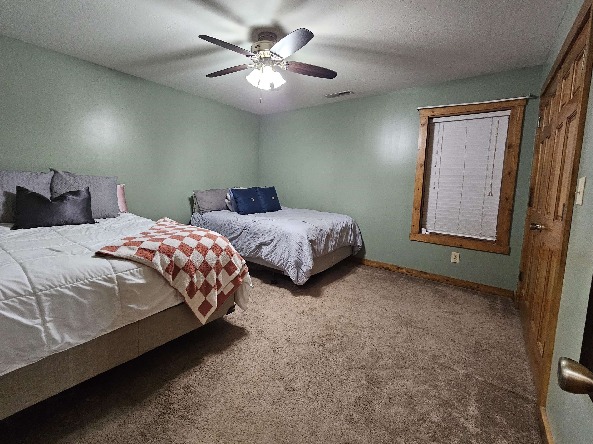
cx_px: 276
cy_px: 206
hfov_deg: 101.9
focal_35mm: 14
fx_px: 240
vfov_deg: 85.5
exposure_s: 1/30
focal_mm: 2.2
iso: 500
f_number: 2.2
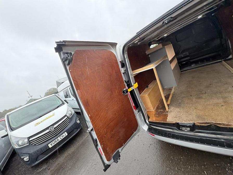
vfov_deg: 85.7
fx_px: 94
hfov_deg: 102.1
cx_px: 116
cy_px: 88
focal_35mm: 14
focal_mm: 2.22
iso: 125
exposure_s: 1/99
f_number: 2.2
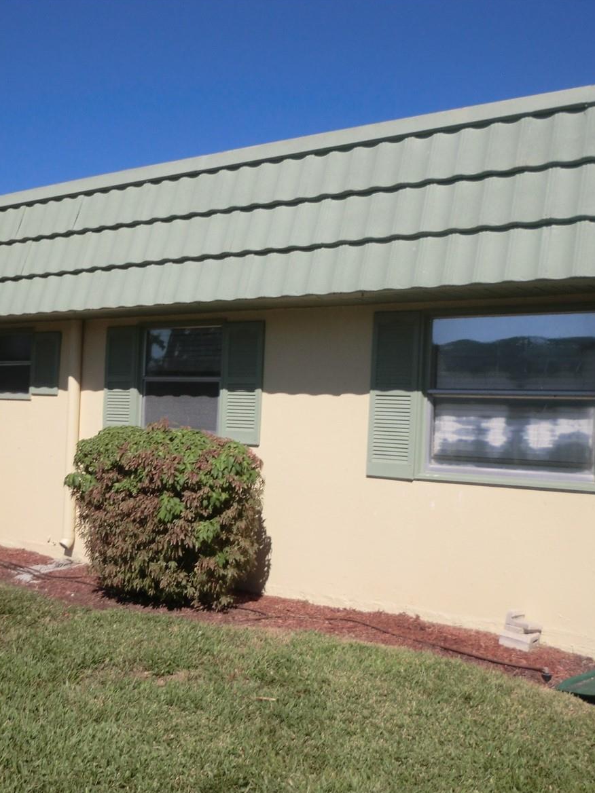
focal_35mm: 37
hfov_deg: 38.6
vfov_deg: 50.1
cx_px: 255
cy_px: 404
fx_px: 848
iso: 50
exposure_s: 1/250
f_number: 8
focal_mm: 4.9
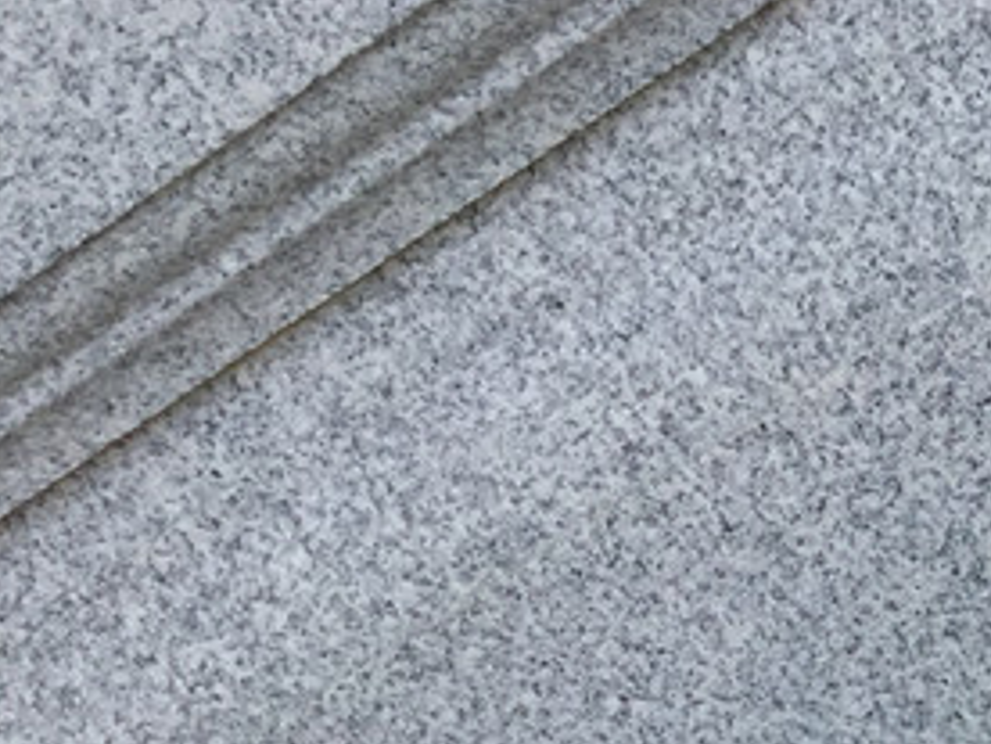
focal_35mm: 101
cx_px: 1605
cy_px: 1008
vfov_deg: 14.0
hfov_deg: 17.0
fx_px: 2891
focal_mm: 3.3
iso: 25
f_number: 2.4
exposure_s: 1/679
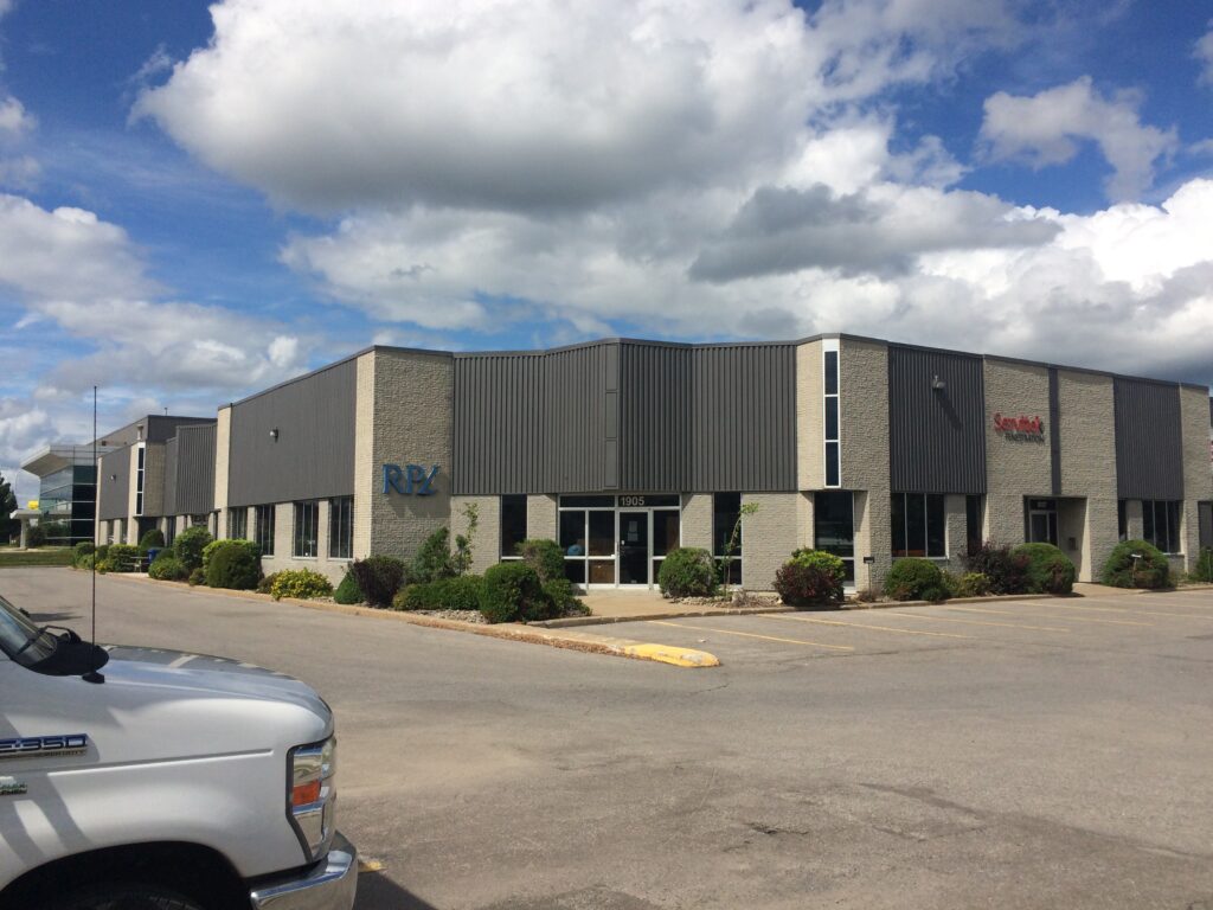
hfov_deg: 61.7
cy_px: 455
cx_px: 606
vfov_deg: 48.2
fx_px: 1016
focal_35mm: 29
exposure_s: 1/5128
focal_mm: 4.15
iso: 40
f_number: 2.2
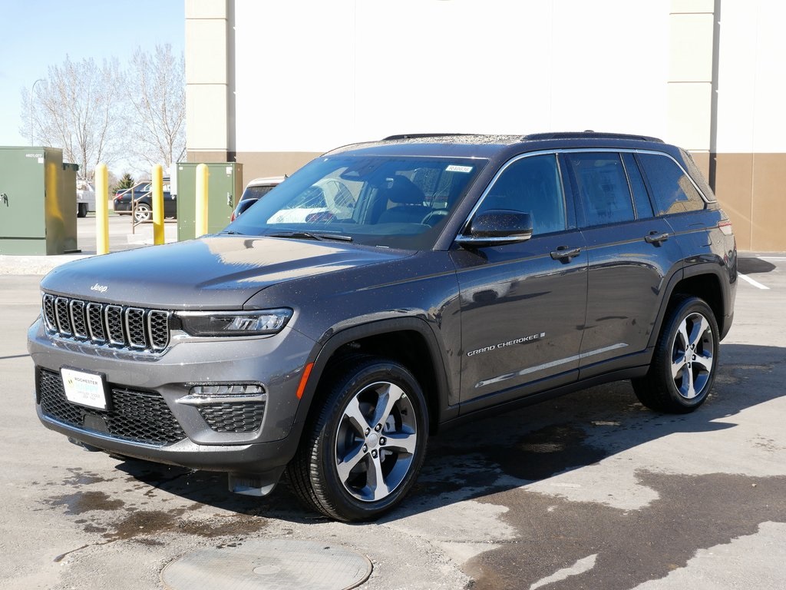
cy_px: 295
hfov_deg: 38.2
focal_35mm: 50
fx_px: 1135
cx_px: 393
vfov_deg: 29.1
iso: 200
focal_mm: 25
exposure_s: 1/200
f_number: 7.1
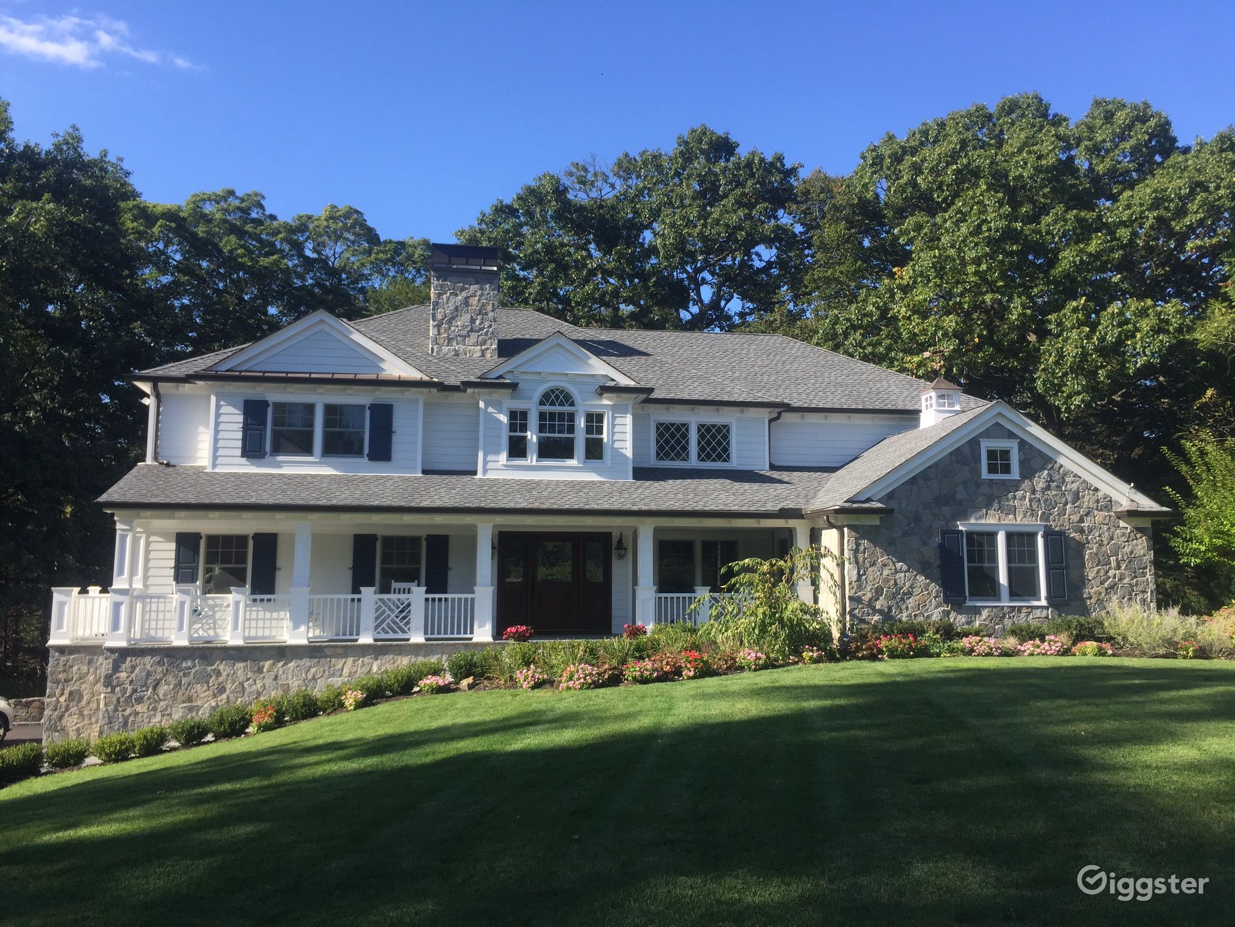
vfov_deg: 48.2
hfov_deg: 61.7
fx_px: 1035
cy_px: 464
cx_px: 618
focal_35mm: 29
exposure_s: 1/842
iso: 32
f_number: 2.2
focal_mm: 4.15
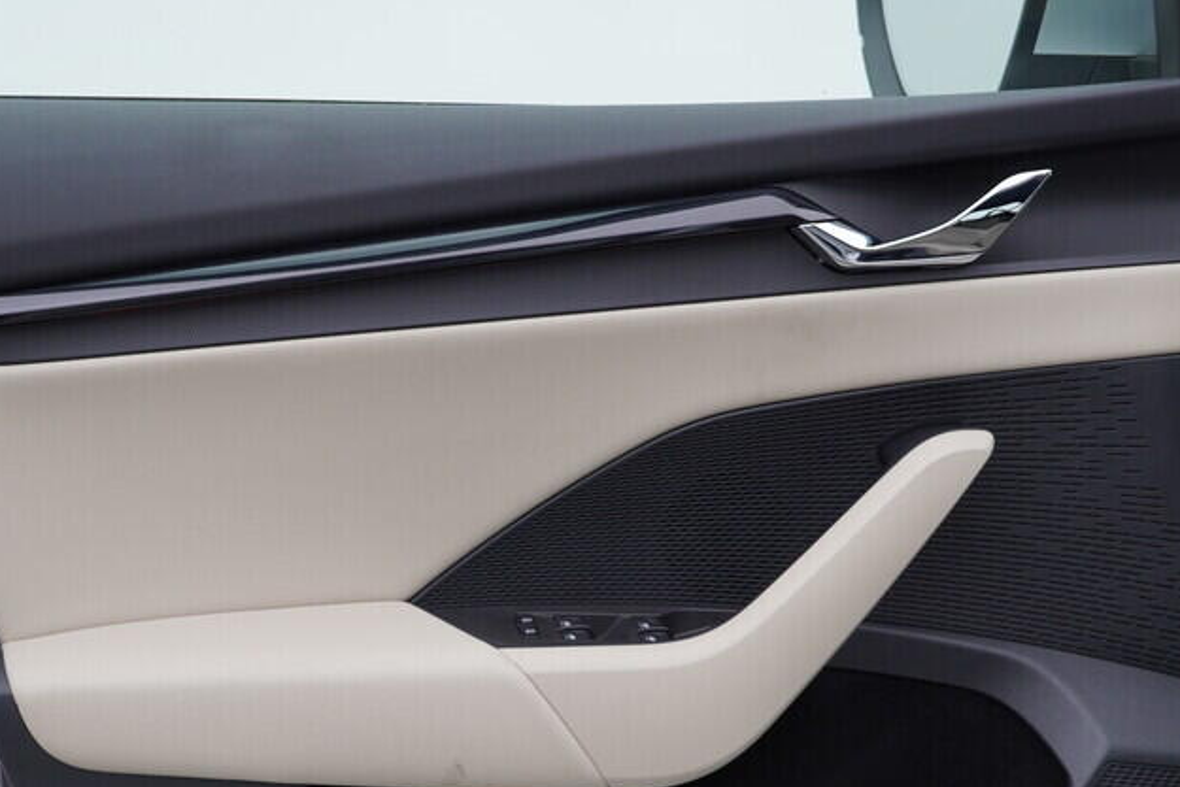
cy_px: 639
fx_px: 1934
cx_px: 532
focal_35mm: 59
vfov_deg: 22.7
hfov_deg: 33.9
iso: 125
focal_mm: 24
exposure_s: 1/60
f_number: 3.5
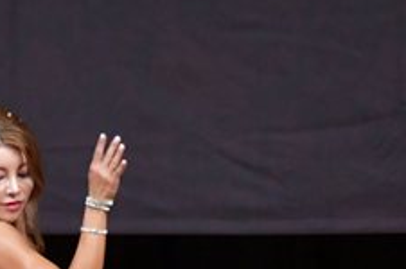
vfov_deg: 1.5
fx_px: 10428
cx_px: 44
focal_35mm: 926
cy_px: 377
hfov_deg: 2.2
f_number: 5.6
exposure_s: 1/400
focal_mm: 180
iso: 4000
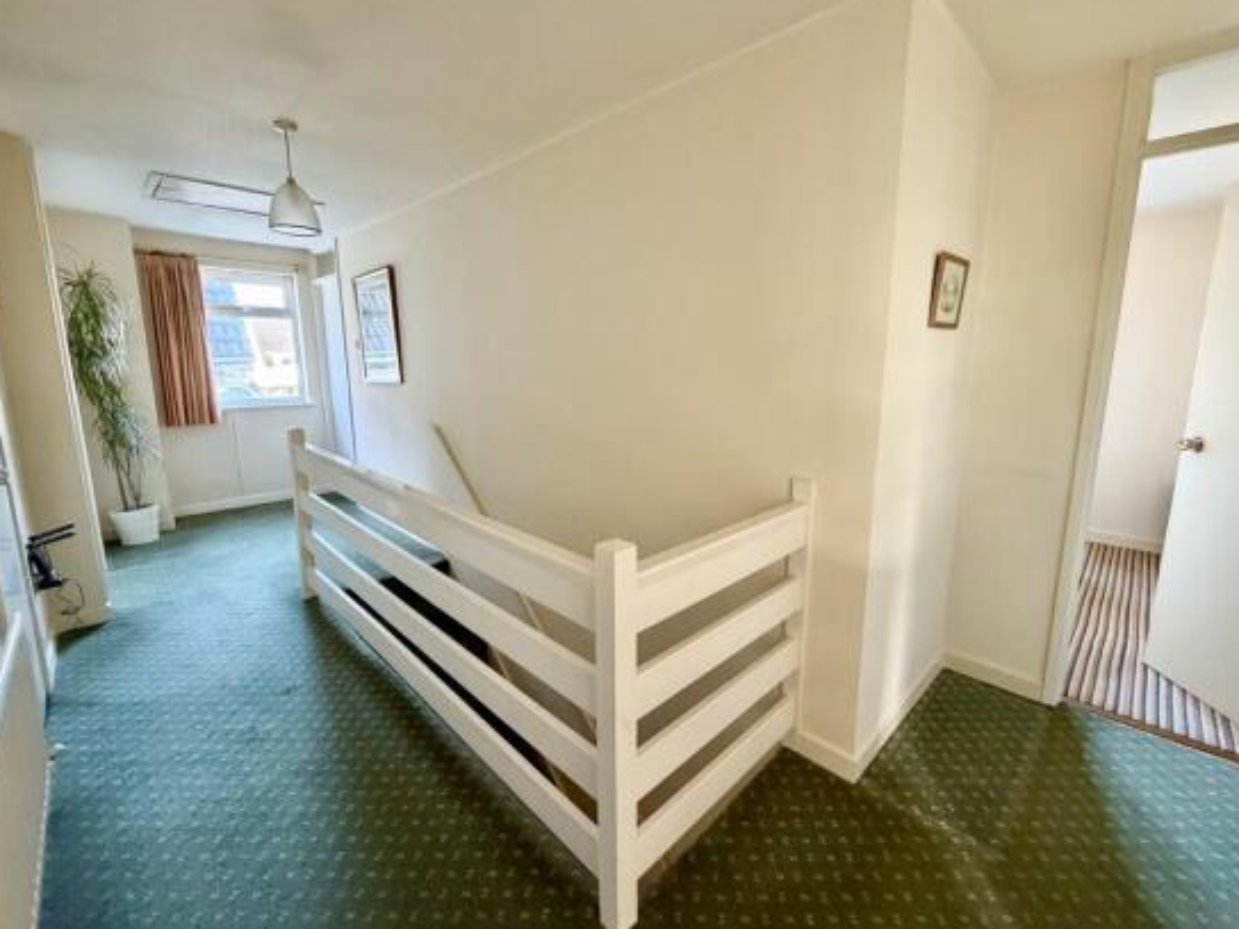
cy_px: 447
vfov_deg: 81.7
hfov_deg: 98.2
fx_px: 537
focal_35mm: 15
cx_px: 634
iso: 640
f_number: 2.2
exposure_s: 1/60
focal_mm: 2.22
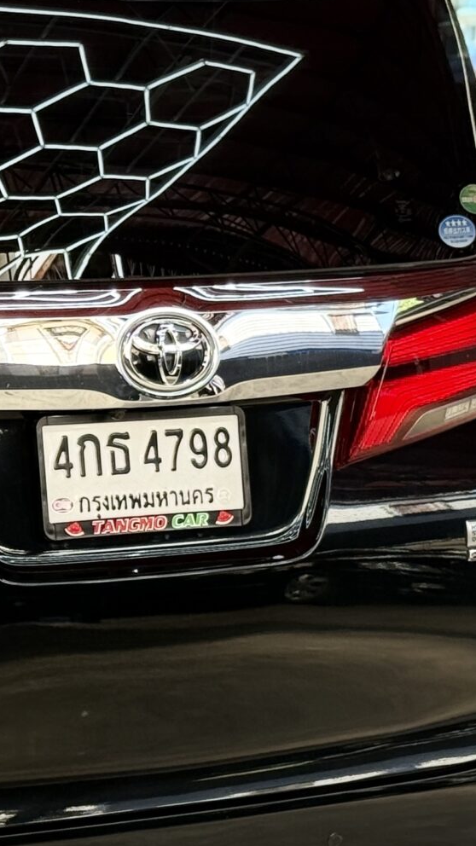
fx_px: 3029
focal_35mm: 135
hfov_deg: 8.8
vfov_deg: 15.9
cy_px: 487
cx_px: -251
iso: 100
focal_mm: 6.76
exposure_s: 1/242
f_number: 1.78
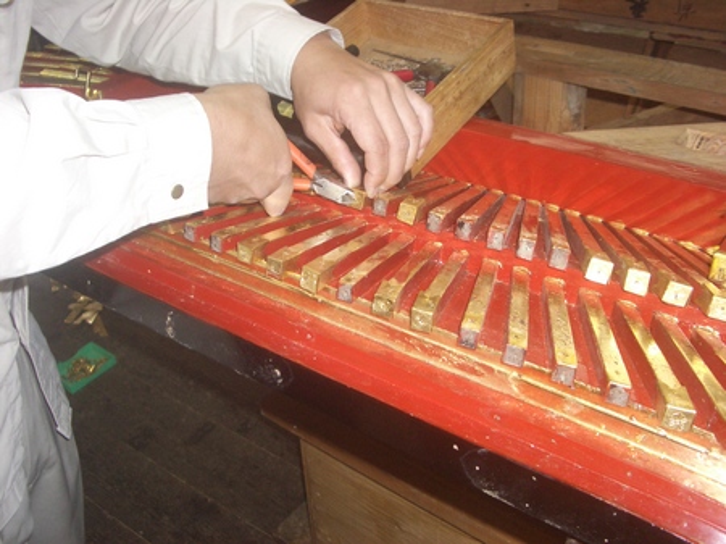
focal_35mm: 35
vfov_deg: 40.7
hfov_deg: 52.7
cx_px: 363
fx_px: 734
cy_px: 272
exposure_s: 1/60
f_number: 2.6
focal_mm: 5.8
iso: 200
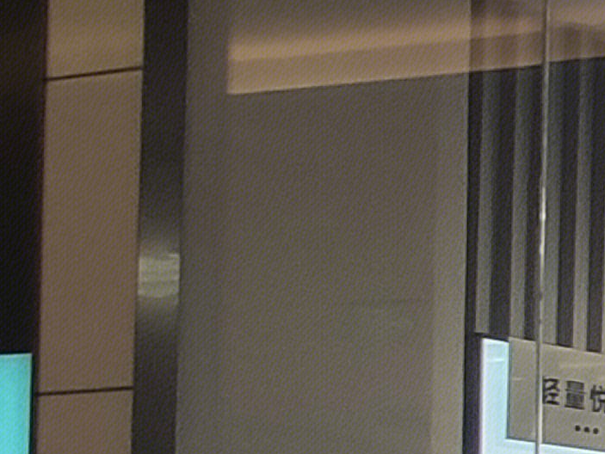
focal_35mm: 139
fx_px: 2431
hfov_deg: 10.6
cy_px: 634
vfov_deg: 10.4
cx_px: 1722
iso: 149
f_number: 2.2
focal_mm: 2.25
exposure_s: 1/100
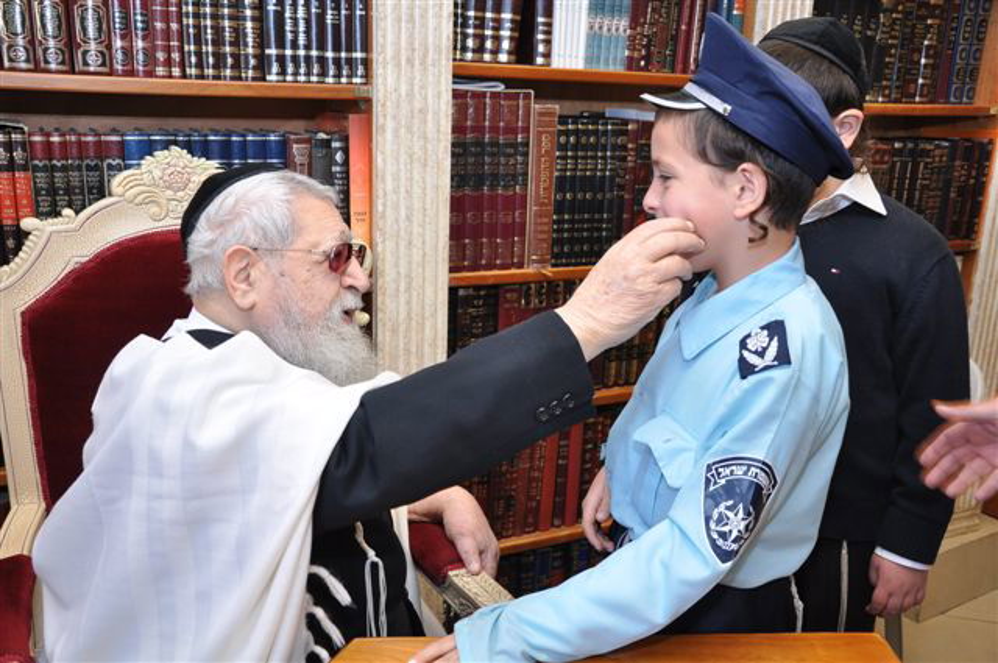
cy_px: 332
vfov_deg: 36.8
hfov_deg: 53.2
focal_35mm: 36
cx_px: 499
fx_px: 997
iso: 320
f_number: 5
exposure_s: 1/60
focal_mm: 24
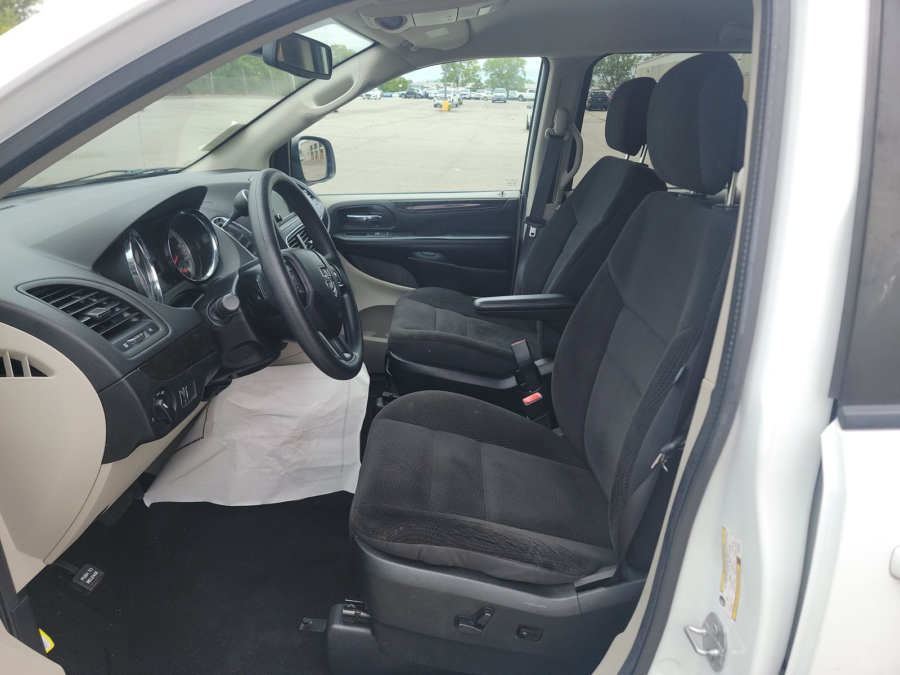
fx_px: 624
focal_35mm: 24
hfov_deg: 71.6
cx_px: 450
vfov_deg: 56.8
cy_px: 338
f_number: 1.8
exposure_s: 1/196
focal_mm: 6.7
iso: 50
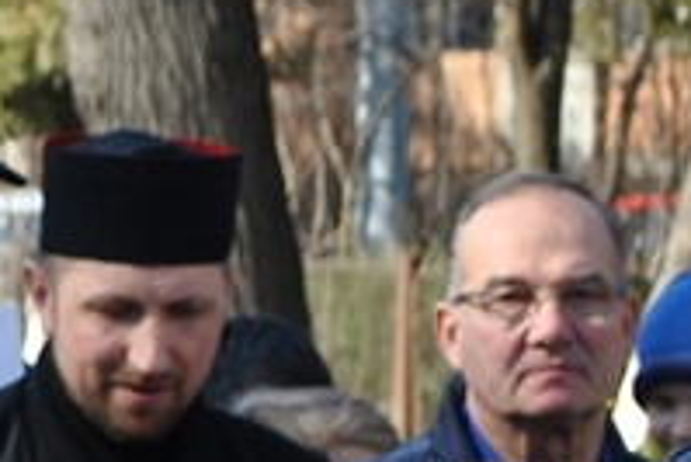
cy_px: 507
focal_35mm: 449
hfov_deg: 4.5
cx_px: -1127
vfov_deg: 3.1
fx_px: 8624
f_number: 6.3
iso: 100
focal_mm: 52
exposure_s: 1/160
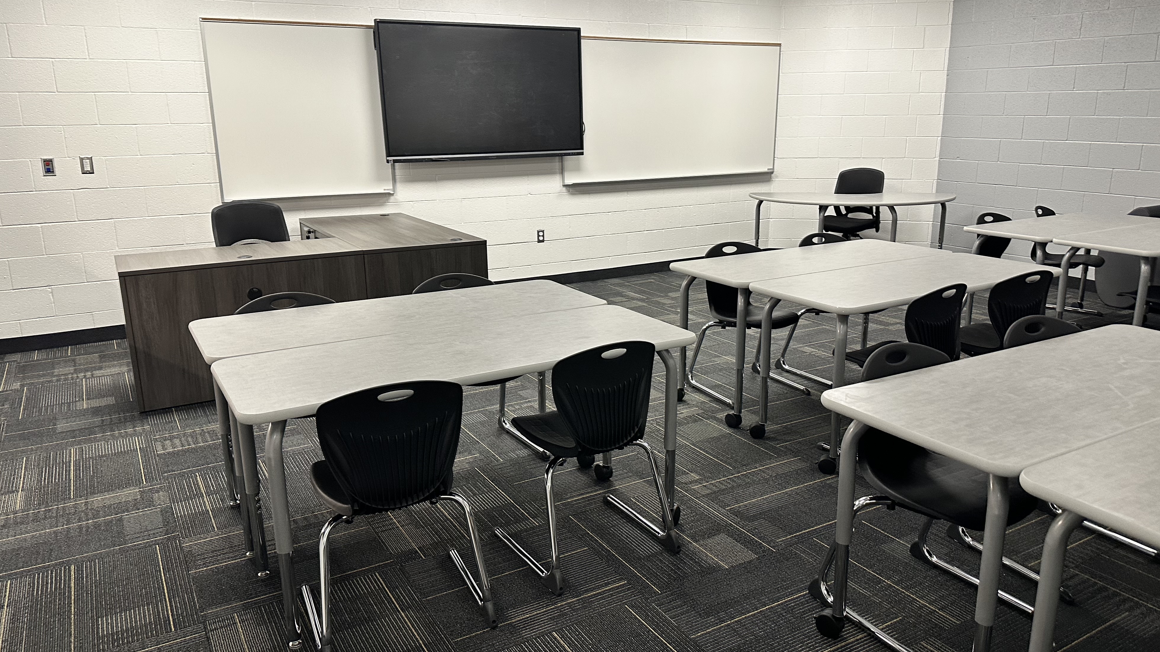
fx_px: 830
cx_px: 598
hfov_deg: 69.8
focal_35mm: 27
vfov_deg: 42.9
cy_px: 319
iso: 200
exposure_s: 1/60
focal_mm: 6.86
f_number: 1.78
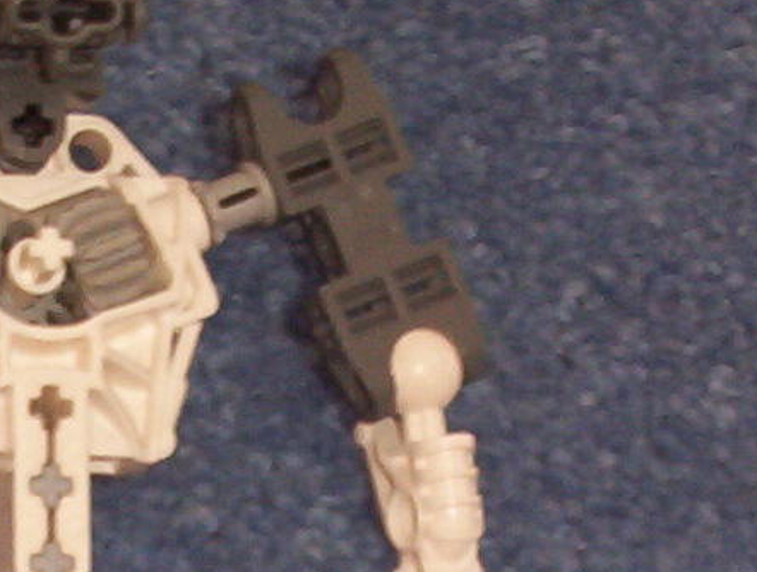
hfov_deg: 13.5
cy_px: 743
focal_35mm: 144
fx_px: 3158
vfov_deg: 10.1
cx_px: 12
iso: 140
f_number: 4.5
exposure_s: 1/30
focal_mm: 6
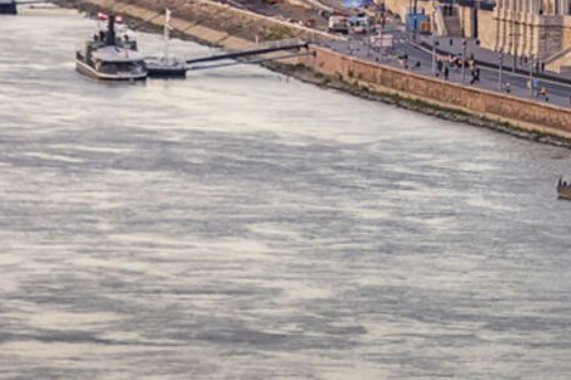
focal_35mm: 607
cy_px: -228
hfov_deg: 3.4
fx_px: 9627
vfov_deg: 2.3
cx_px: 834
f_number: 5.6
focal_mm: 170
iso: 64
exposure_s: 1/13
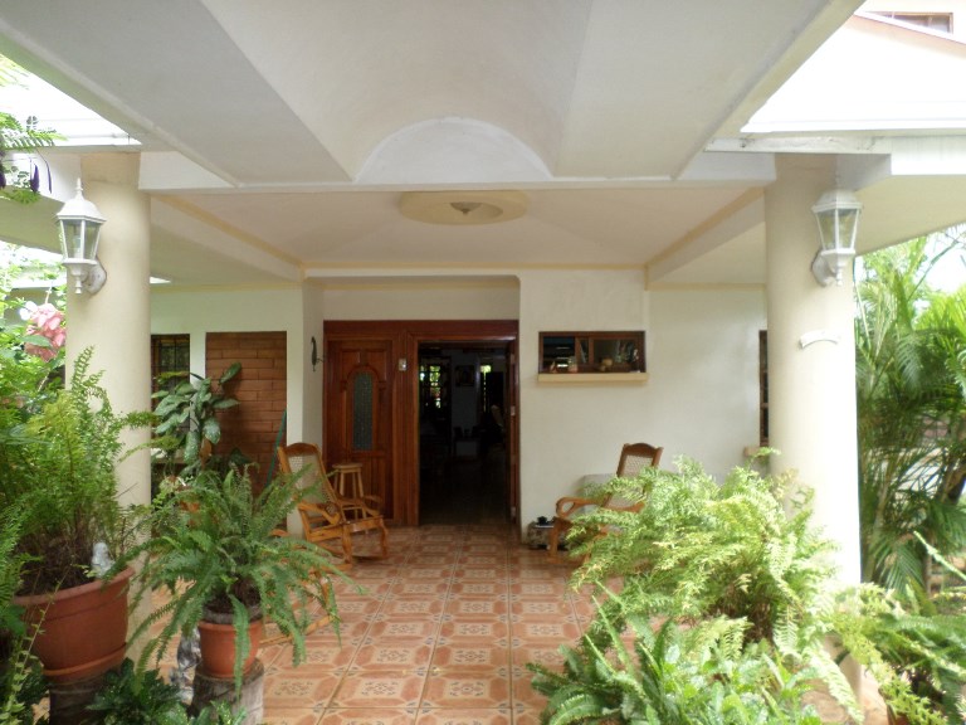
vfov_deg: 54.9
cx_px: 483
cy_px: 362
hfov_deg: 69.4
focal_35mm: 25
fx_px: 698
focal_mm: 4.5
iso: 120
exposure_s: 1/125
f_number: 2.5
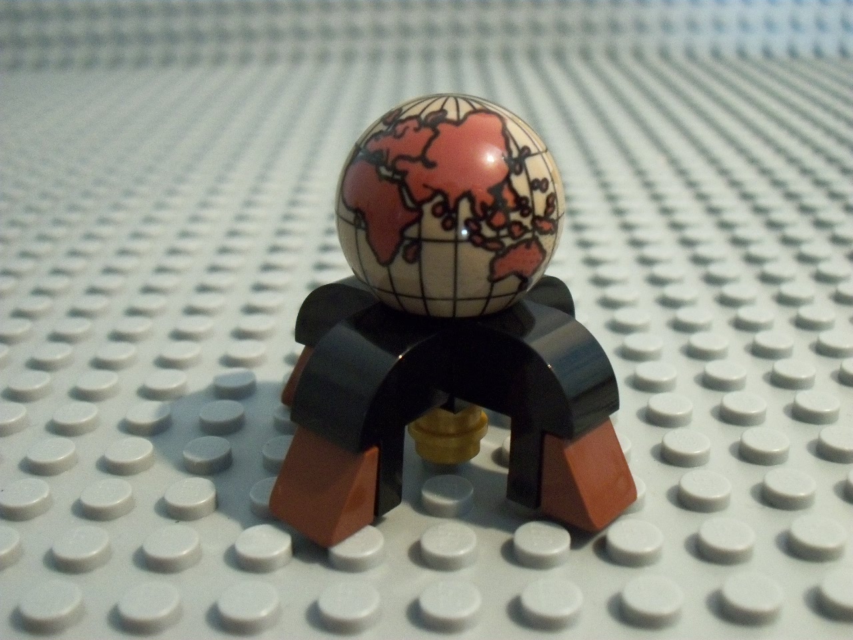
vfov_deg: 34.3
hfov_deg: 44.8
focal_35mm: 42
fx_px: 1035
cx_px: 426
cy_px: 320
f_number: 3.2
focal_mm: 7.1
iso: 320
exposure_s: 1/40
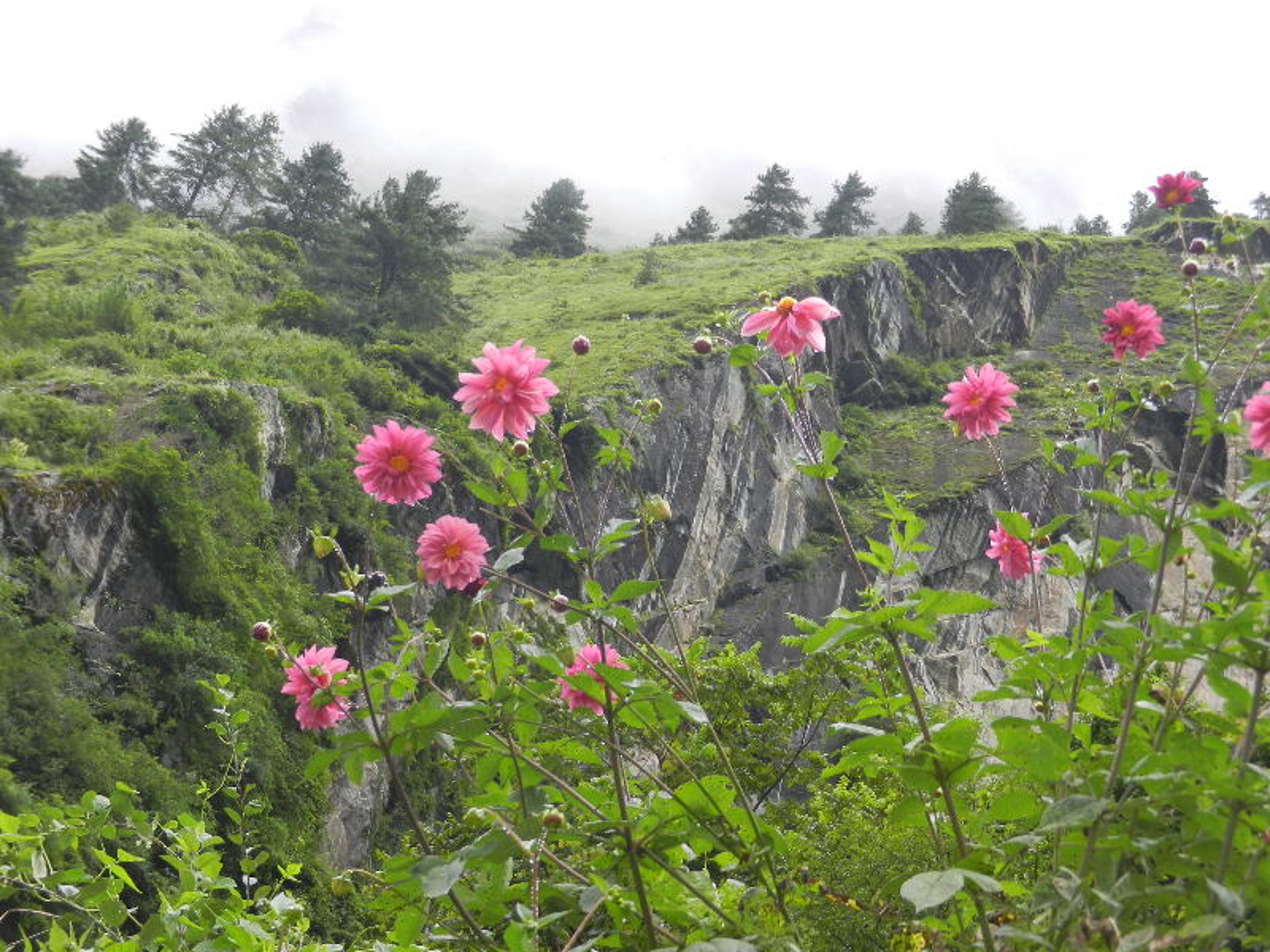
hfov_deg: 28.6
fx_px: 2495
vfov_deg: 21.6
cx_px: 635
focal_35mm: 68
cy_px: 476
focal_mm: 12.3
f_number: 4.6
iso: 160
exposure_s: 1/200
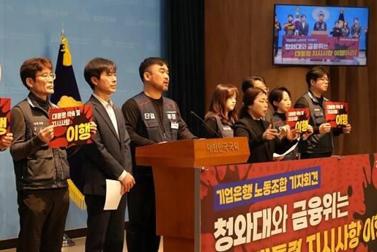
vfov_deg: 15.7
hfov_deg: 23.3
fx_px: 912
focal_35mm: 87
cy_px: 126
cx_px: 144
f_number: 4
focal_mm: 70
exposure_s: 1/160
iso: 800
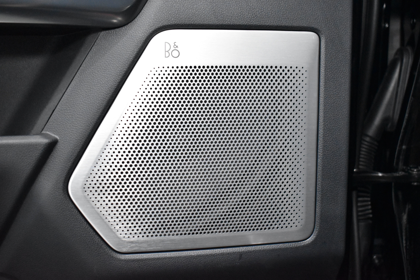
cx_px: 210
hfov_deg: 42.3
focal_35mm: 46
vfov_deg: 28.9
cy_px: 140
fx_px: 542
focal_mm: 31
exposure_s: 1/200
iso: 6400
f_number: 4.5
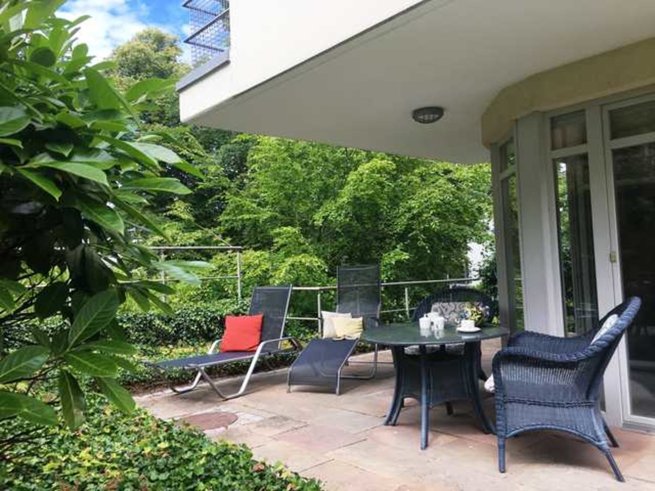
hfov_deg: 61.7
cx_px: 328
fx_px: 549
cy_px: 246
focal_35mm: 29
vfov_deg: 48.2
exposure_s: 1/509
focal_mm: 4.15
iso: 25
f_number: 2.2
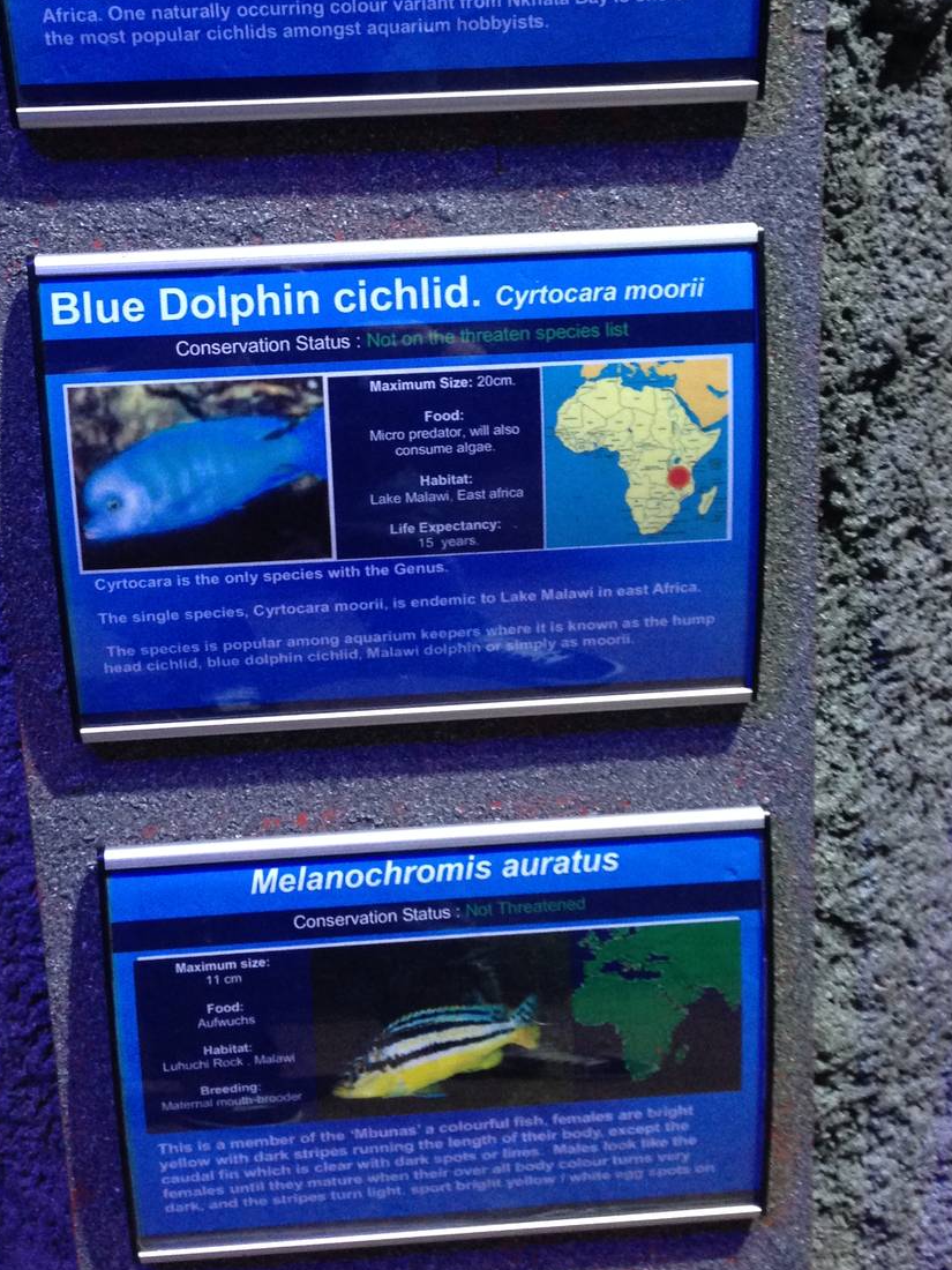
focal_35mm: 48
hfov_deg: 30.3
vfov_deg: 39.2
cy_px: 432
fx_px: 1760
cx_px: 455
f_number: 2.4
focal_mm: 4.12
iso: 200
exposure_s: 1/20
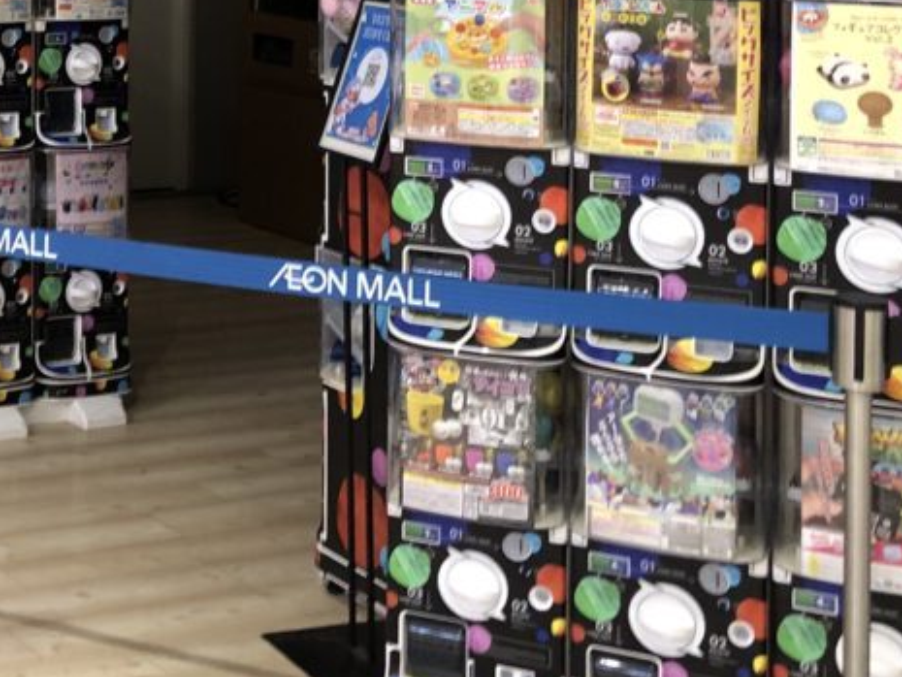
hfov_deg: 23.5
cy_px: -149
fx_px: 2007
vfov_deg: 18.1
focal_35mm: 77
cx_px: -130
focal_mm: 3.99
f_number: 1.8
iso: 40
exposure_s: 1/17
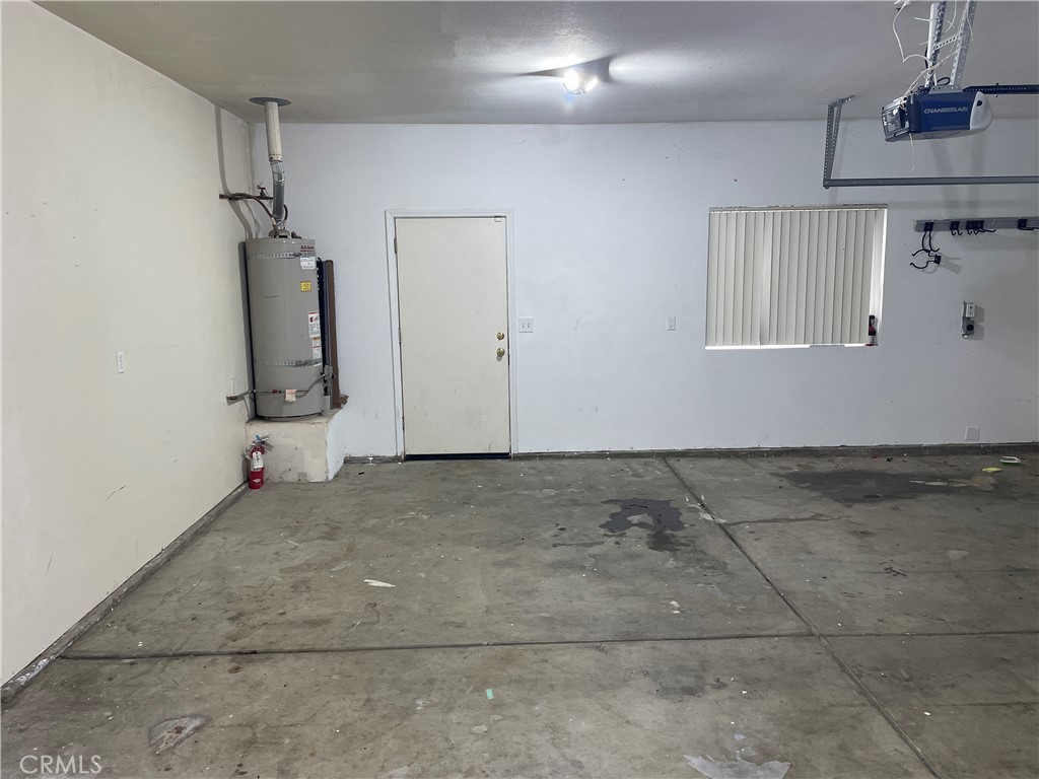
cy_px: 390
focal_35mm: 26
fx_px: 780
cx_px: 520
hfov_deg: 67.3
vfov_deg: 53.1
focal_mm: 4.2
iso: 125
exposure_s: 1/120
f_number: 1.6
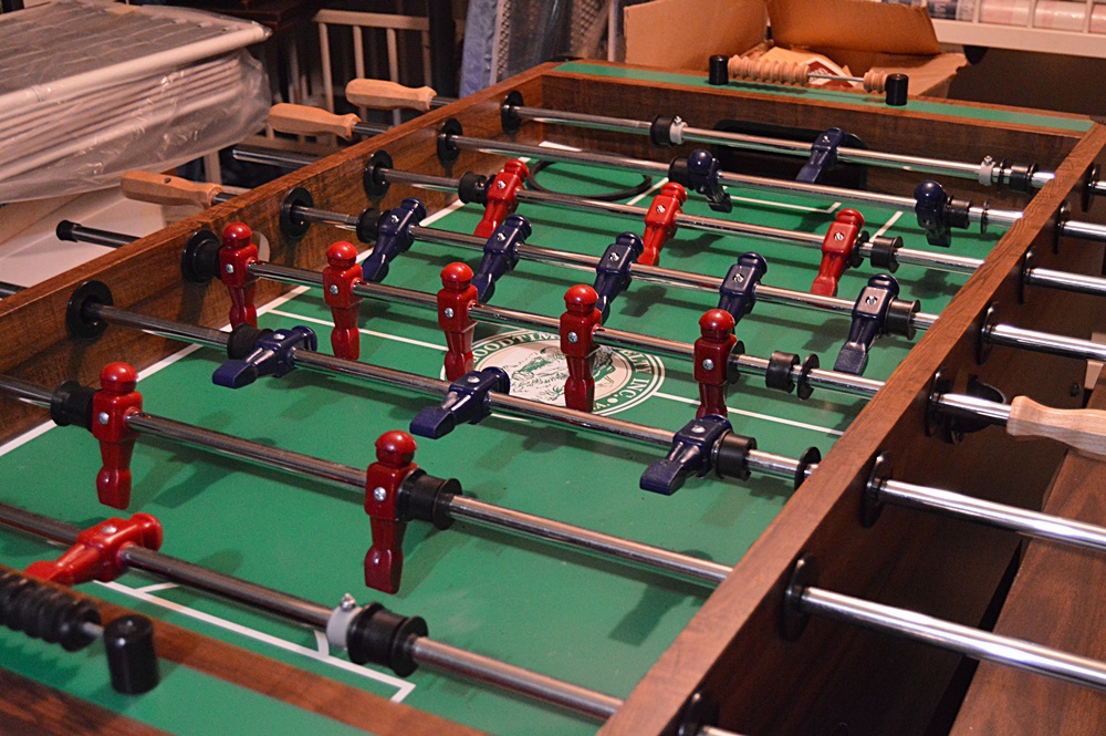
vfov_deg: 28.9
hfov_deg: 42.4
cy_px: 368
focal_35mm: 46
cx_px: 553
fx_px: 1427
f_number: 4.2
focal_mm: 31
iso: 3200
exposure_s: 1/50
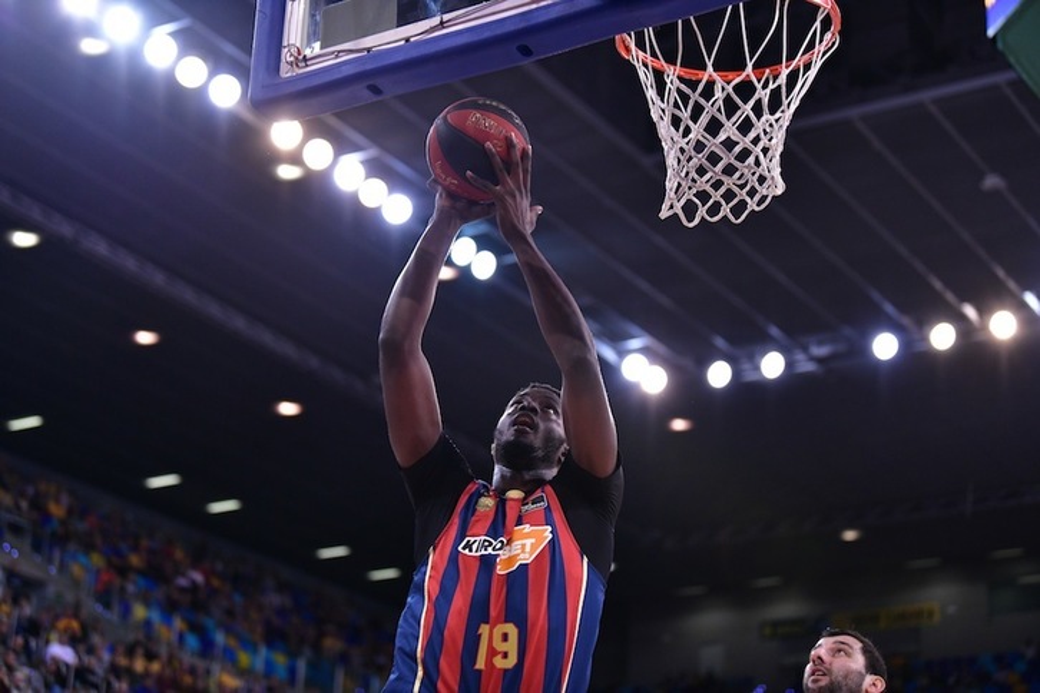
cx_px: 520
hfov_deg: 28.8
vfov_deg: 19.5
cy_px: 346
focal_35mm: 70
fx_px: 2022
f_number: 2.8
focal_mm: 70
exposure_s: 1/800
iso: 1600
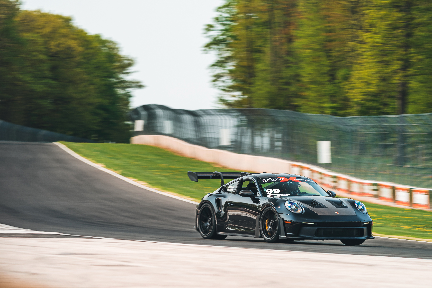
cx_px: 216
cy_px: 144
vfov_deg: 6.9
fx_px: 2400
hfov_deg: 10.3
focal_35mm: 200
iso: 50
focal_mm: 200
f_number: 6.3
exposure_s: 1/100
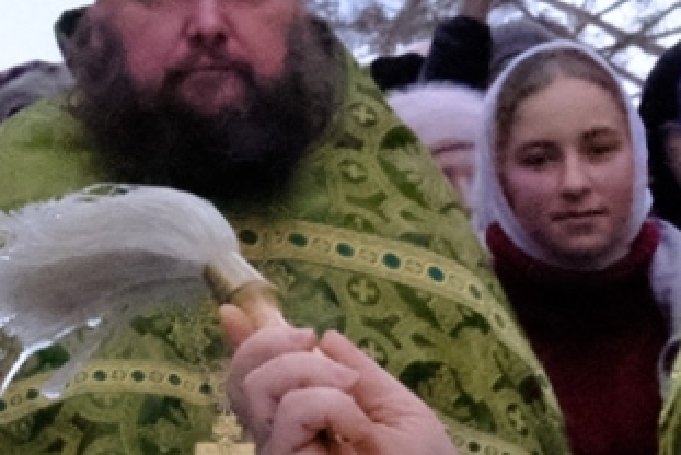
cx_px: 1171
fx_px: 4904
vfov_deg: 5.3
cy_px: 186
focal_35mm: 259
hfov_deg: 7.7
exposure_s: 1/3000
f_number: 10
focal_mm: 28.3
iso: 25600
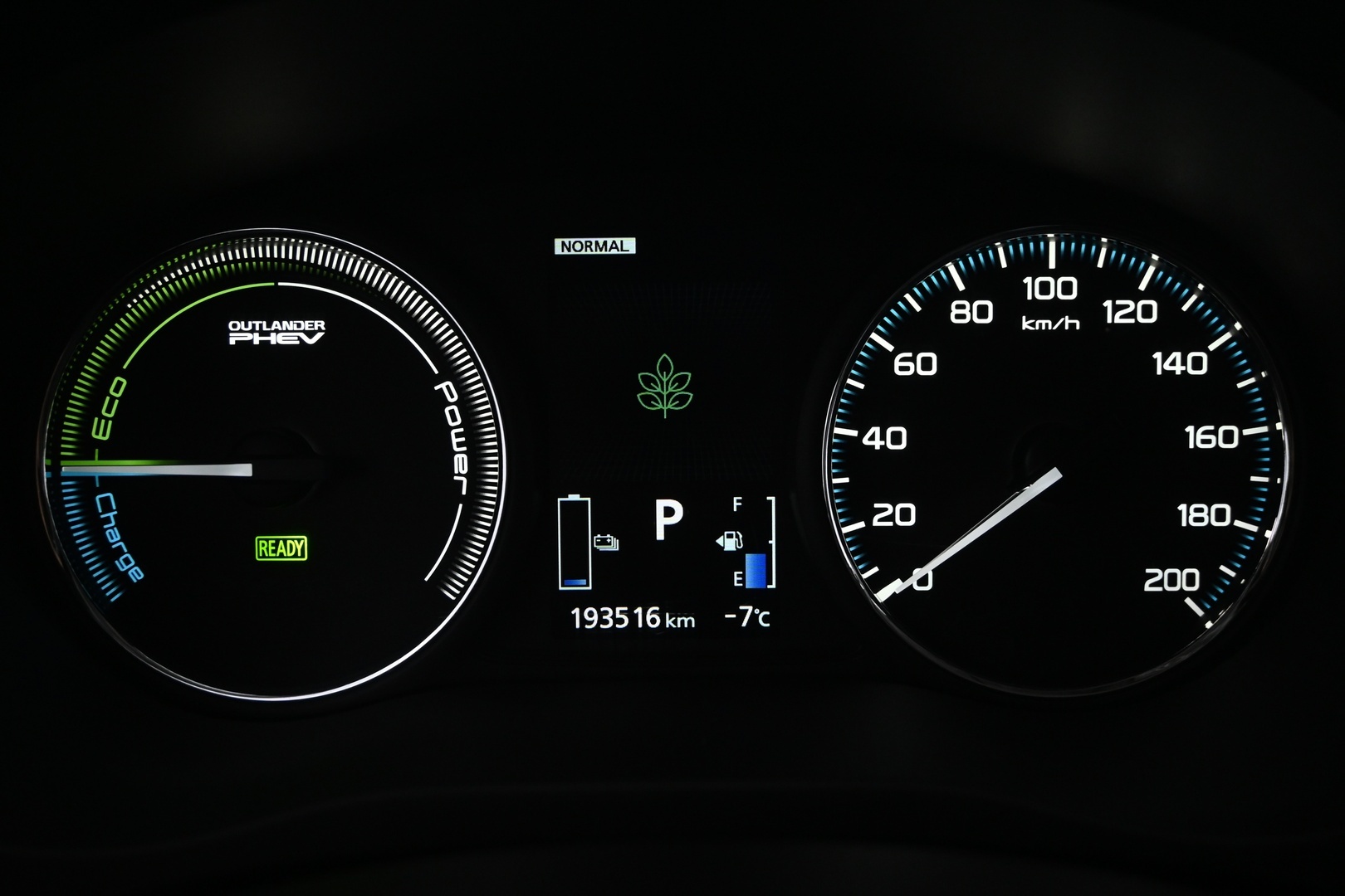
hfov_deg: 58.3
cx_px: 672
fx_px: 1205
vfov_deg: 40.8
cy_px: 448
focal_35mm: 32
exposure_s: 1/25
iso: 1600
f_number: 4
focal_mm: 21.5
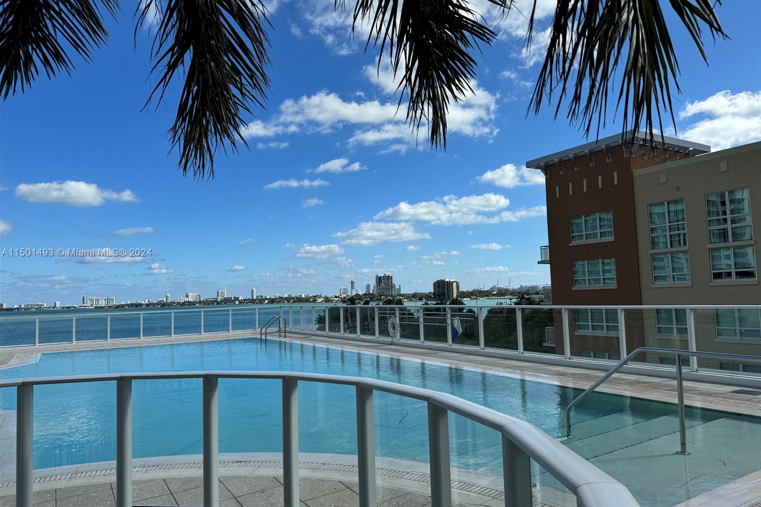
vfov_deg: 51.3
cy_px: 253
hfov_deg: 71.5
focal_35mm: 25
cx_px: 380
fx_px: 528
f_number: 1.78
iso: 80
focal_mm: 6.86
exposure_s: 1/7092
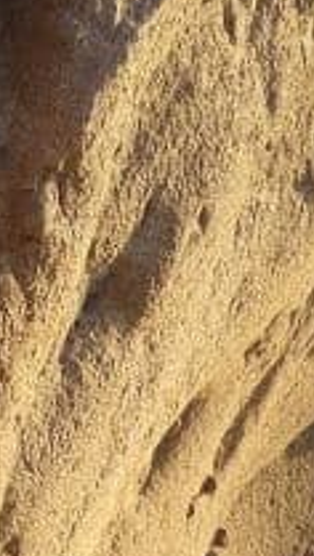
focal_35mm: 122
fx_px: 1801
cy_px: 543
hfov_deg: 9.8
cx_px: 418
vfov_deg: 17.2
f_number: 4.8
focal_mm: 8
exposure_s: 1/100
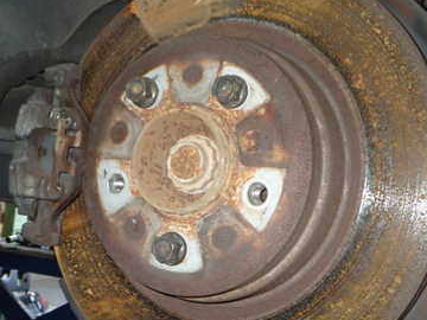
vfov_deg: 29.1
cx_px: 204
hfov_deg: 38.2
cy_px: 159
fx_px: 617
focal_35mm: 50
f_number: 6.3
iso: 800
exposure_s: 1/30
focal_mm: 5.4
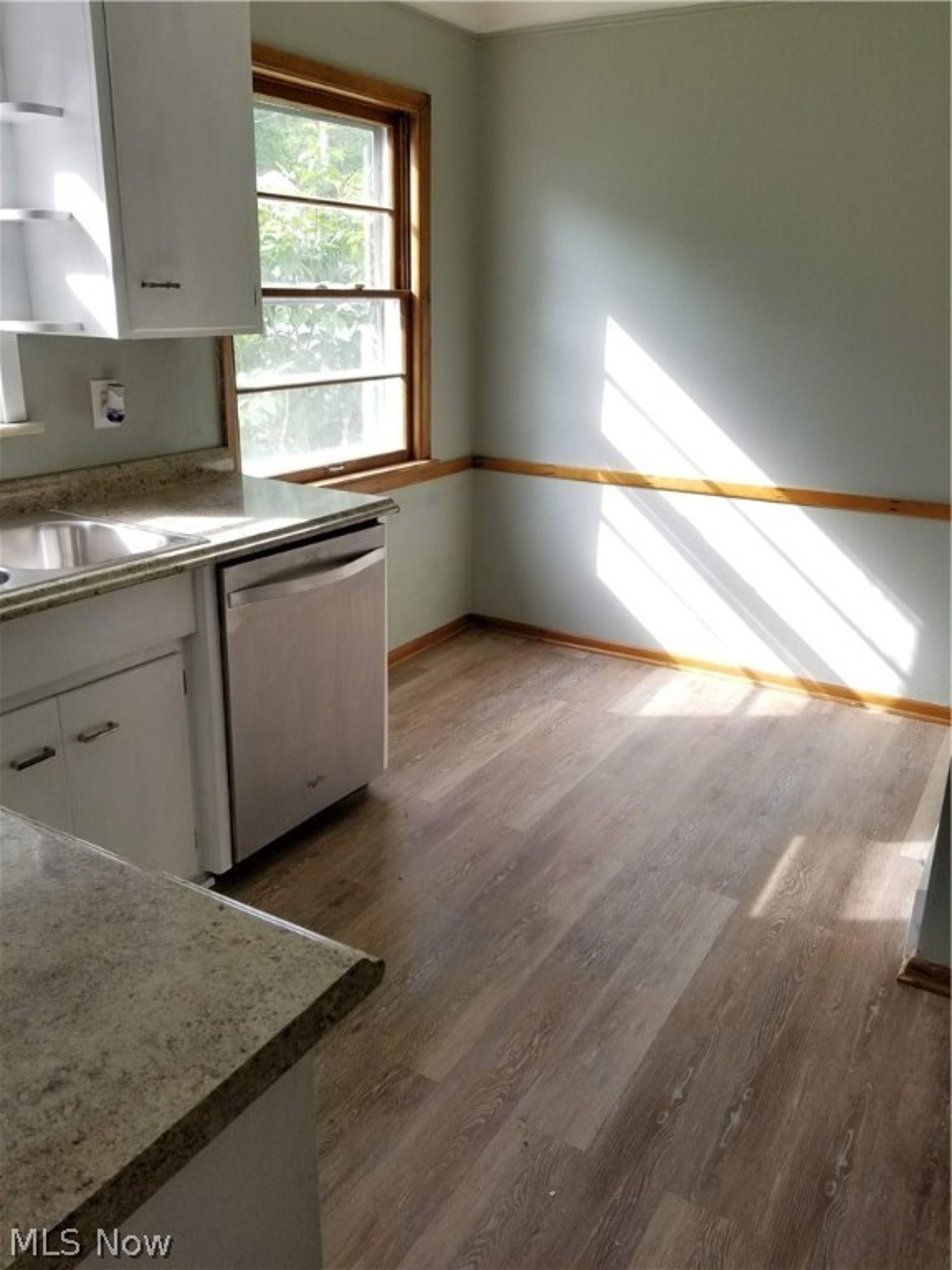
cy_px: 635
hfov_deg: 53.1
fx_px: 953
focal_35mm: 26
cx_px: 476
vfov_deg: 67.3
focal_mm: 4.3
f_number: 1.7
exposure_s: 1/152
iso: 50
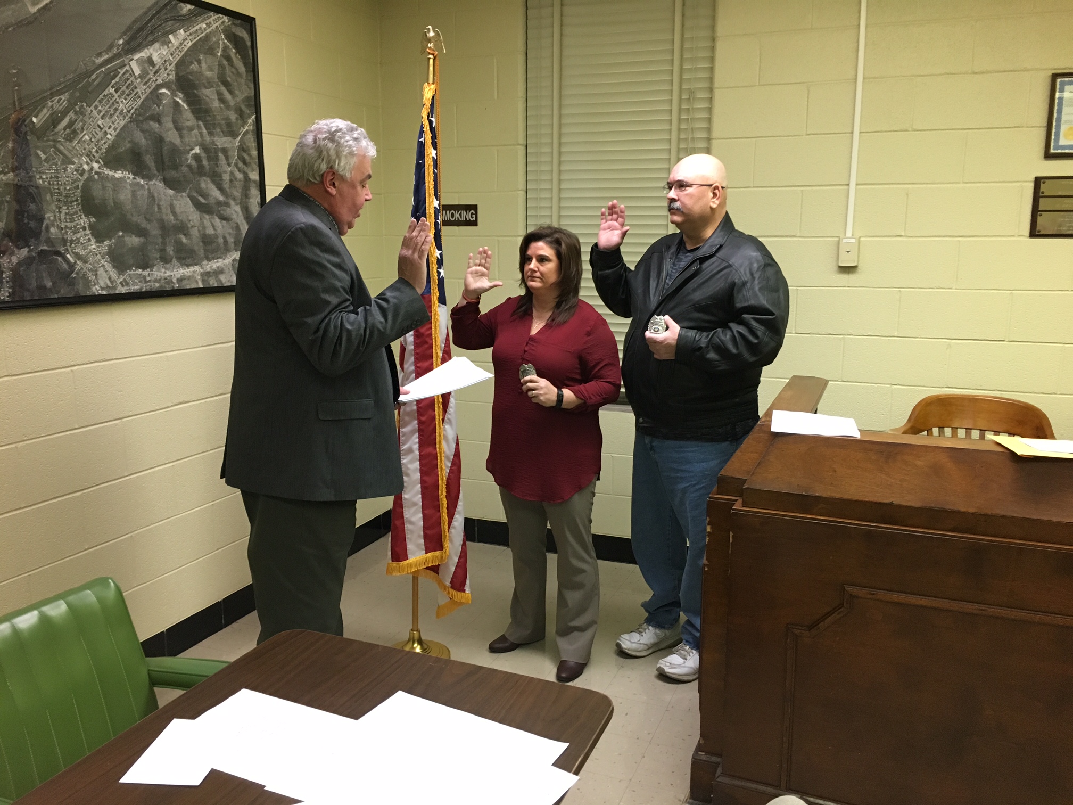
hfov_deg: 61.7
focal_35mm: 29
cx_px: 536
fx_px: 899
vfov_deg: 48.2
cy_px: 402
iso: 125
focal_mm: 4.15
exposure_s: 1/30
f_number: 2.2
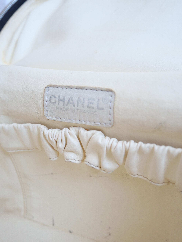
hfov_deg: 44.2
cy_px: 121
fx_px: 224
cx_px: 91
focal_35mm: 32
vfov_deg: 56.8
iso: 800
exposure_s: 1/60
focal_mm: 16
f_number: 3.9
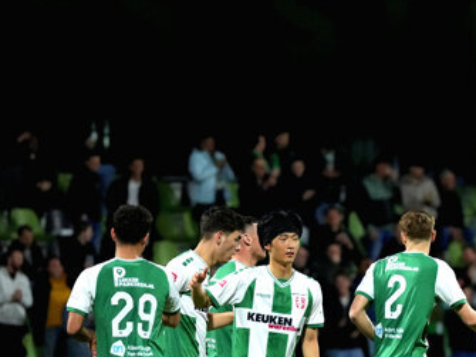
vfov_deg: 2.7
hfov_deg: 3.6
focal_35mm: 543
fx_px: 7464
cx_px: 514
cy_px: 329
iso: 6400
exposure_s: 1/1600
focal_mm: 200
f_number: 2.8
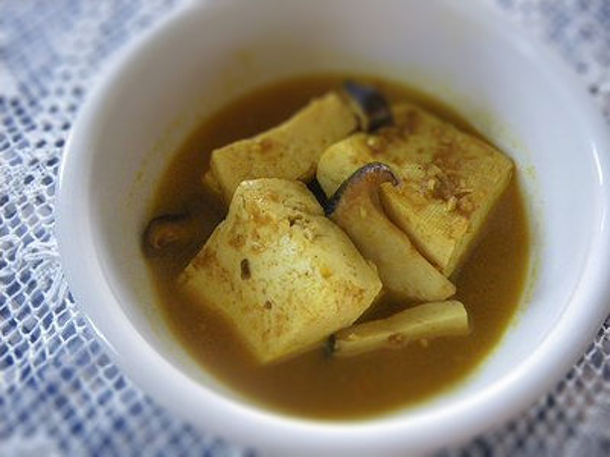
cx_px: 305
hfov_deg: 54.0
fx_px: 599
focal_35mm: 34
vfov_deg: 41.8
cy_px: 228
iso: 800
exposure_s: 1/30
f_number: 3.8
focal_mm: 6.1
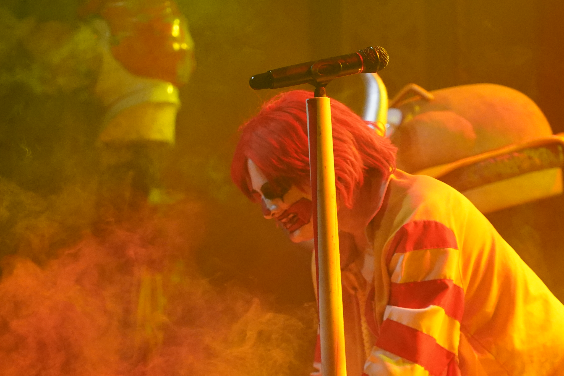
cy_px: 285
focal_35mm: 125
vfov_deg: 10.9
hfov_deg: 16.3
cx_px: 182
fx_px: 1958
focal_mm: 75
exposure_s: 1/160
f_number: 4
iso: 6400
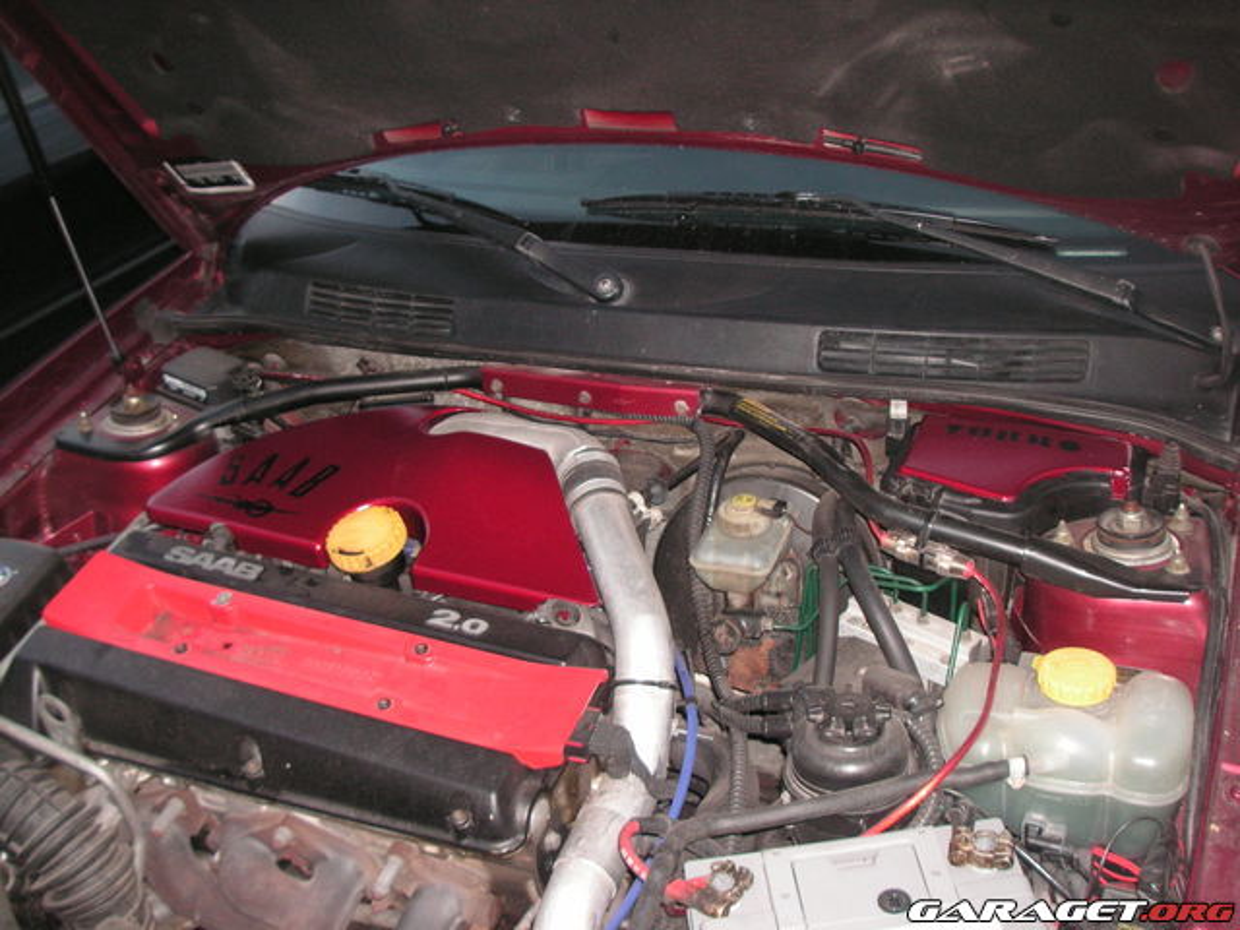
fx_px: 1361
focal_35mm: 38
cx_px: 620
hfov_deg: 49.0
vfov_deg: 37.7
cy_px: 465
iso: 160
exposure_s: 1/45
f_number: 3.3
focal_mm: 6.3
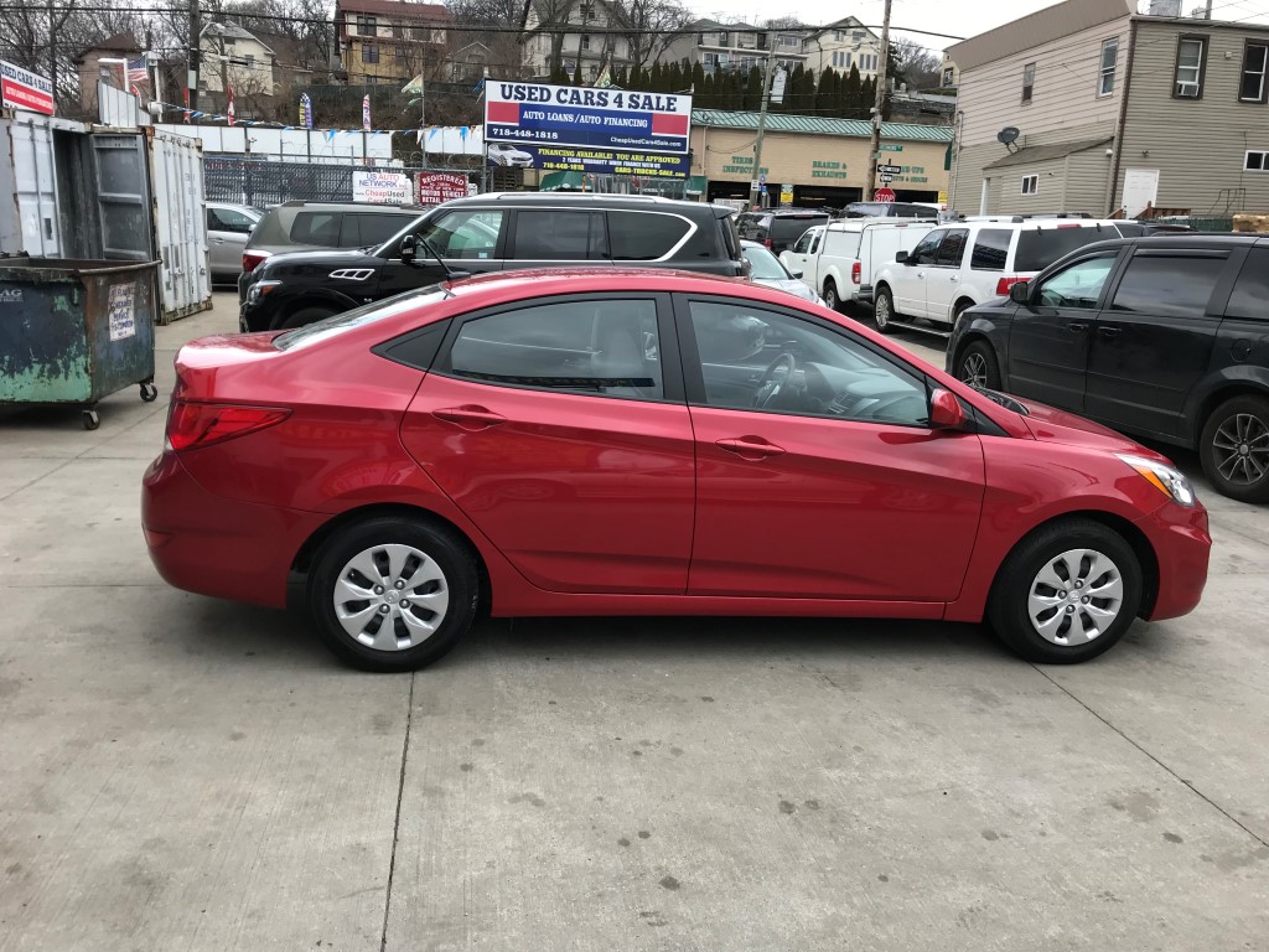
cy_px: 476
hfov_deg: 63.4
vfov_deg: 49.7
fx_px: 1026
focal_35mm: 28
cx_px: 634
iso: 20
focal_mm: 3.99
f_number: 1.8
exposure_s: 1/567
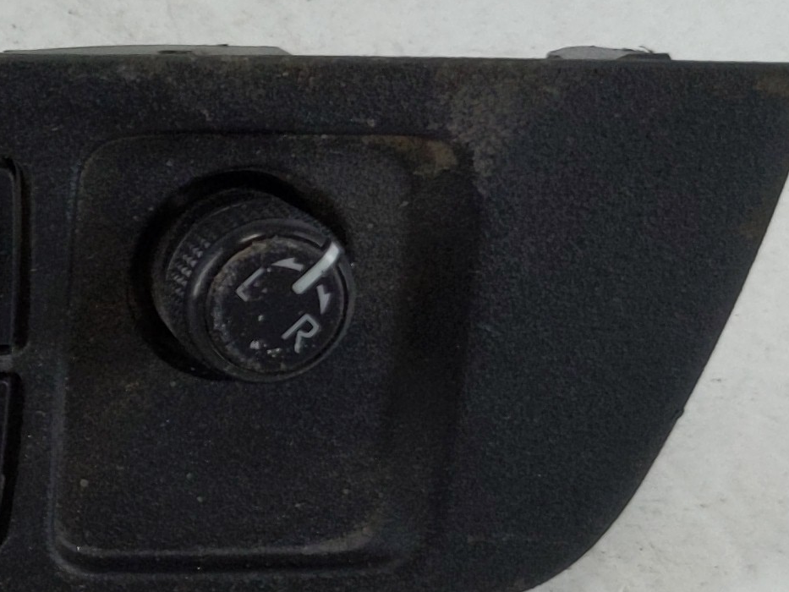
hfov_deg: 15.6
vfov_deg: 13.7
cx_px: -627
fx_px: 2462
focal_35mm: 108
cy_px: 403
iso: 57
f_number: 1.73
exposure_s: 1/124
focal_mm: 4.38
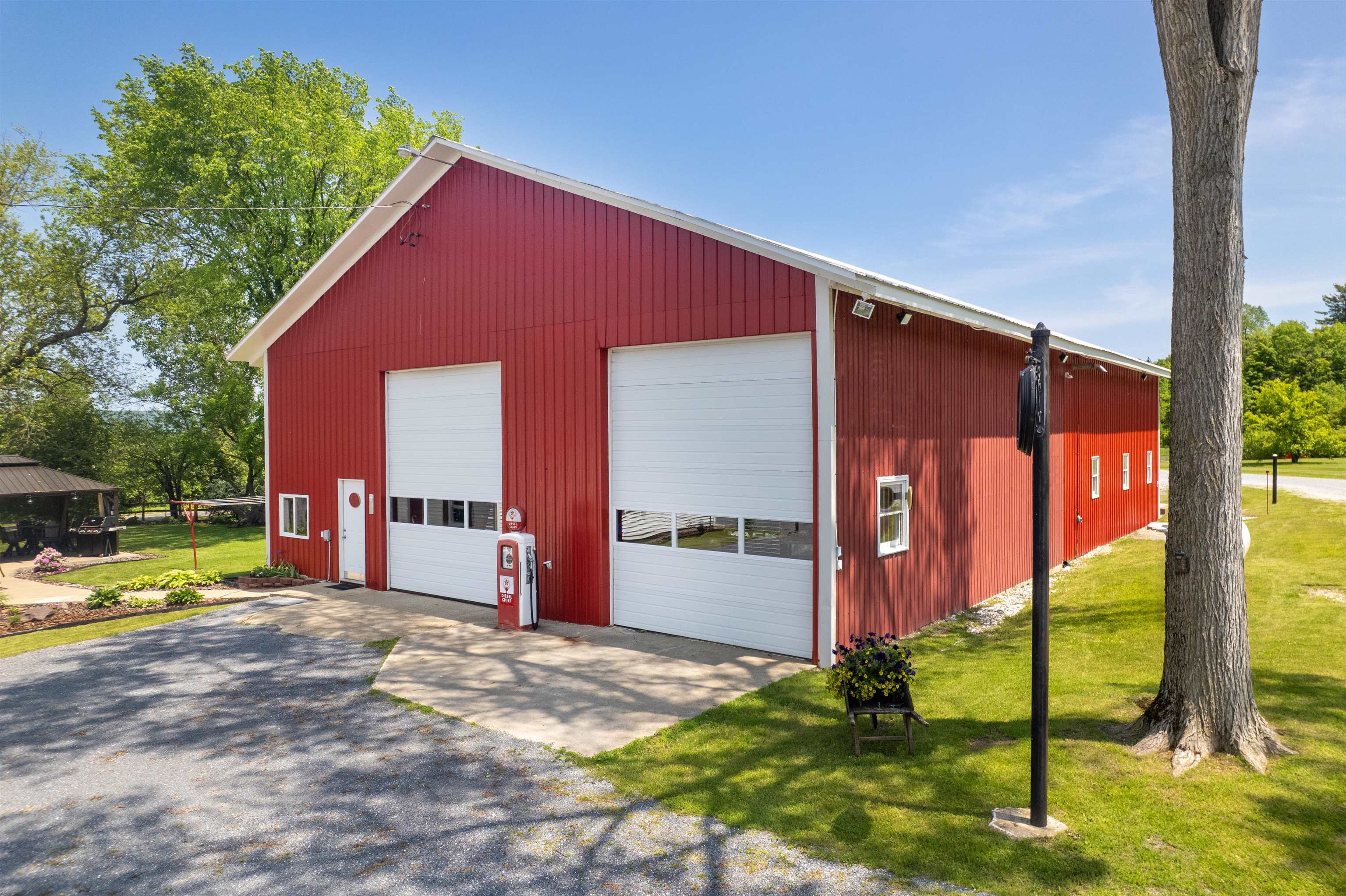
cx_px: 673
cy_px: 448
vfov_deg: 57.2
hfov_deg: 78.6
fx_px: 822
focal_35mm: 22
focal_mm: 8.38
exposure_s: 1/180
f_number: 2.8
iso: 110
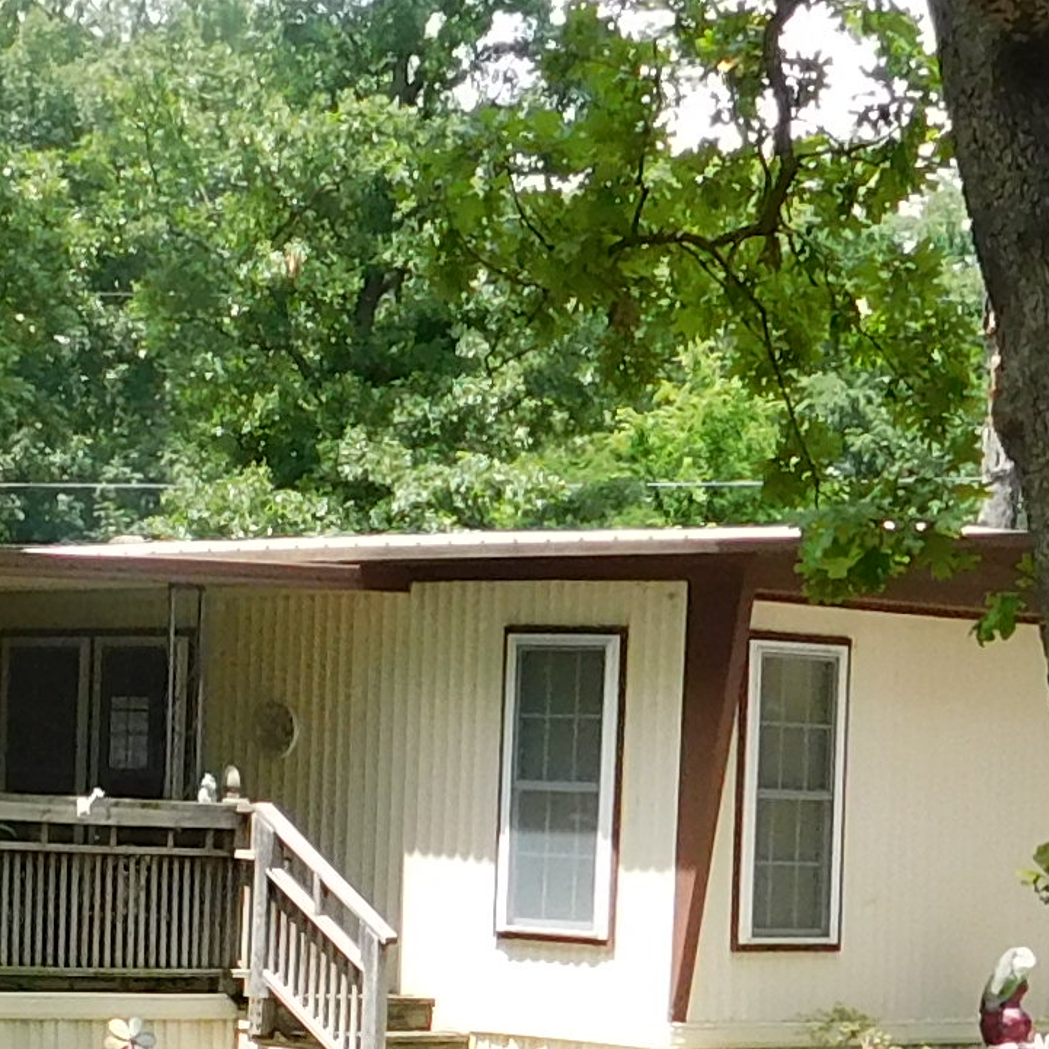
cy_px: 1133
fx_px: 4457
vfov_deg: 13.2
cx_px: 276
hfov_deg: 13.4
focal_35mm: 130
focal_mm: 4
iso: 125
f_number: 3
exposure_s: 1/400
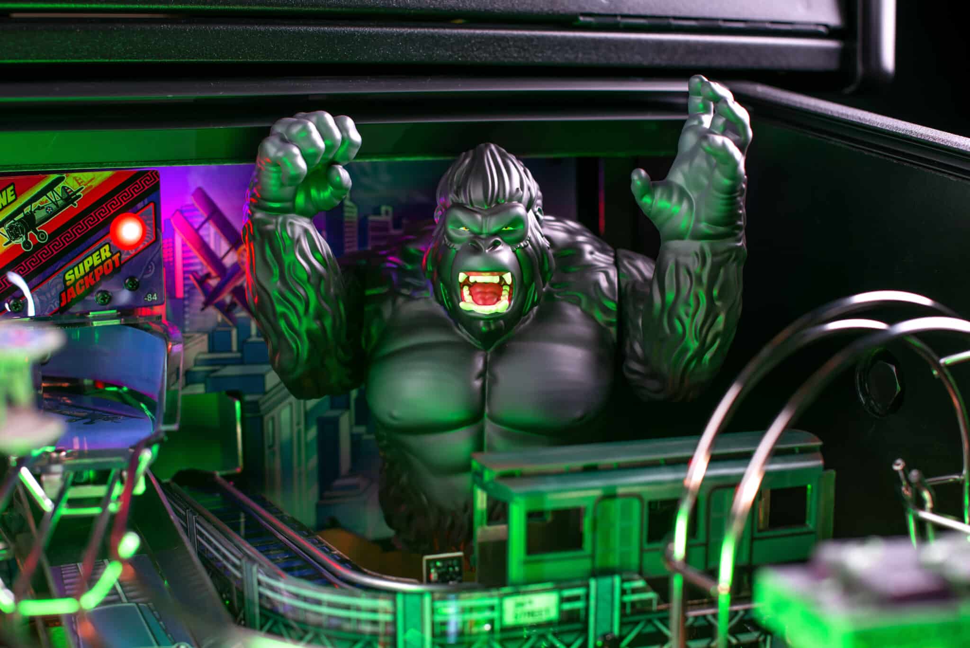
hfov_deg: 39.6
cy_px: 324
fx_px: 1348
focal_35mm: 50
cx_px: 485
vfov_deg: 27.0
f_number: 4.5
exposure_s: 1/100
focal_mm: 50
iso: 320
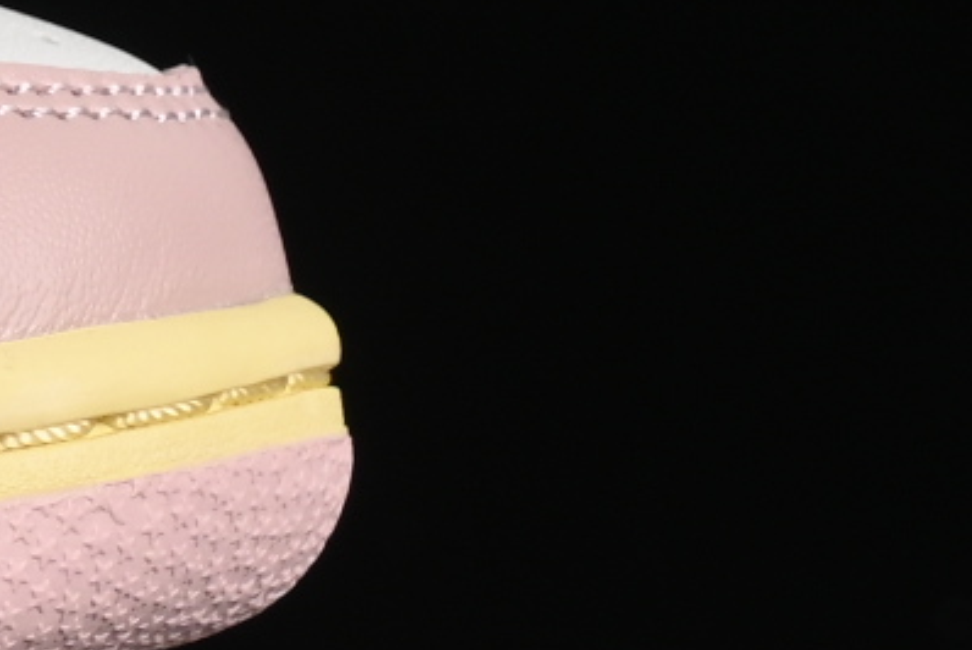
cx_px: -1707
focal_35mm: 524
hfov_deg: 3.8
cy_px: -633
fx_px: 14158
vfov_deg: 2.6
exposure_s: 1/80
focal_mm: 50
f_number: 8
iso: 160
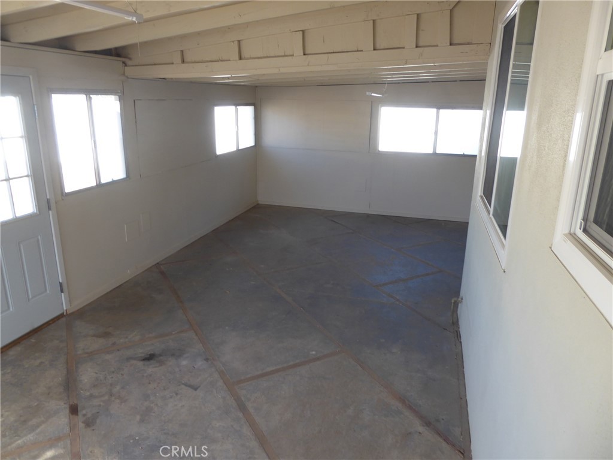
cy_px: 230
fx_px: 443
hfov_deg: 69.4
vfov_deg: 54.9
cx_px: 306
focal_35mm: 25
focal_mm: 4.3
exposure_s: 1/60
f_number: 3.3
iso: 100
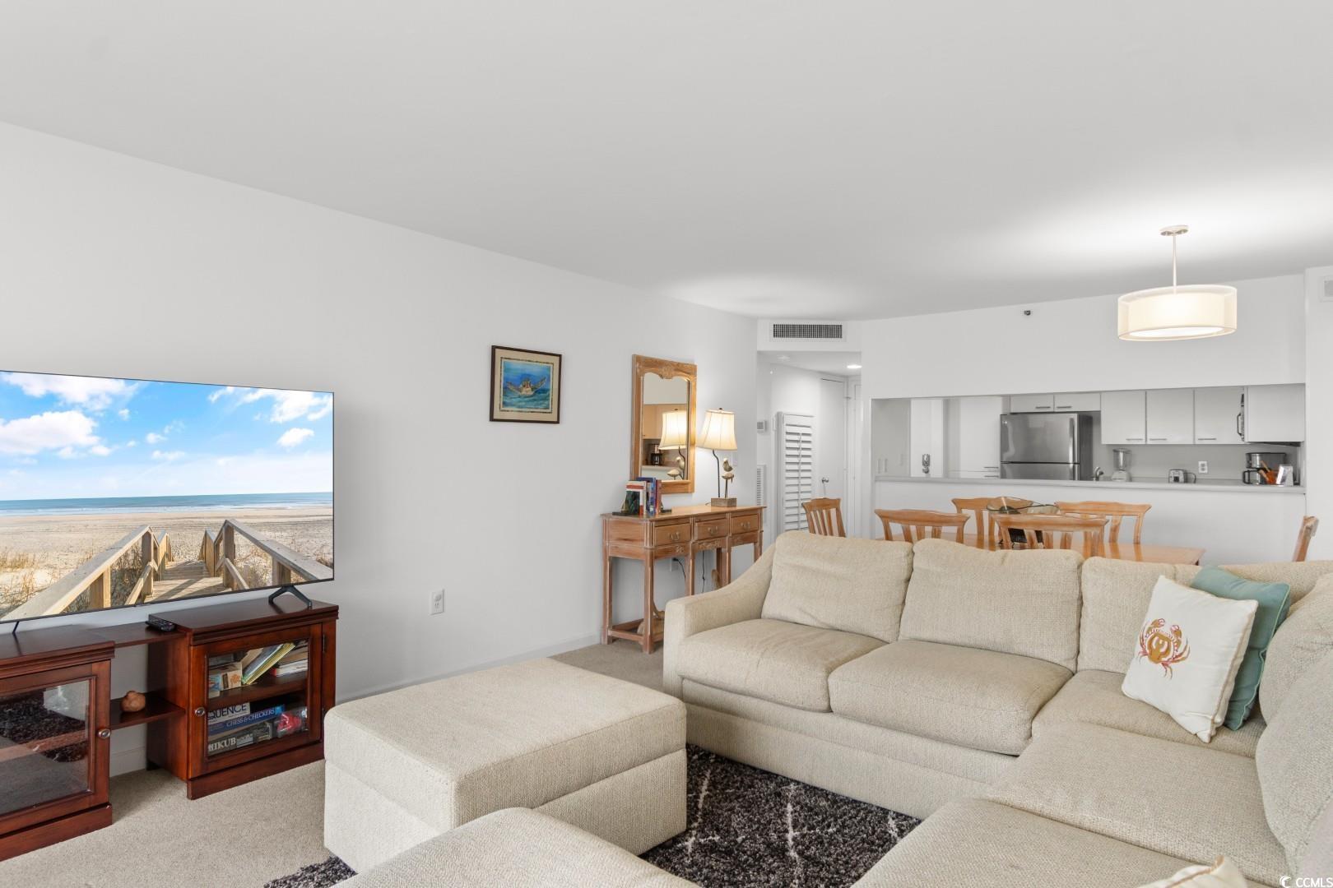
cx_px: 666
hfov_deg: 81.2
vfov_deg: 59.5
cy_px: 444
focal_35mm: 21
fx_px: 778
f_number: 5
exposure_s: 1
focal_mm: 14
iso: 100
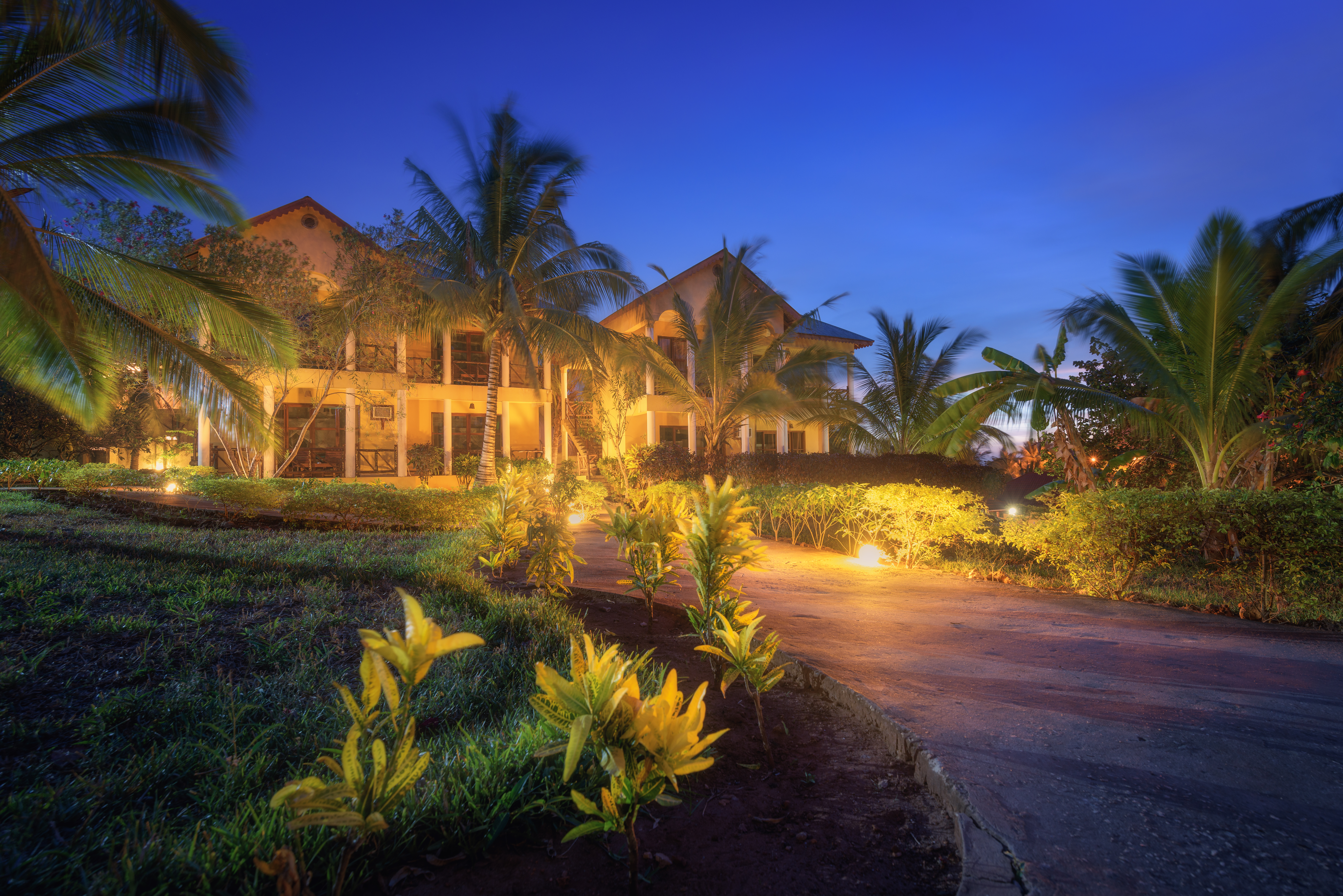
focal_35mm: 17
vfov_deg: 70.5
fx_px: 634
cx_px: 672
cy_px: 448
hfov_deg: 93.3
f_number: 5.6
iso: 100
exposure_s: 30
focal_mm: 17
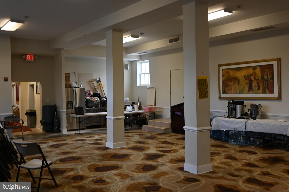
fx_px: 289
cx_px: 144
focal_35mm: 36
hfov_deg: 53.1
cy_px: 96
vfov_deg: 36.9
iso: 250
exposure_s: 1/40
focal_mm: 24
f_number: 4.2
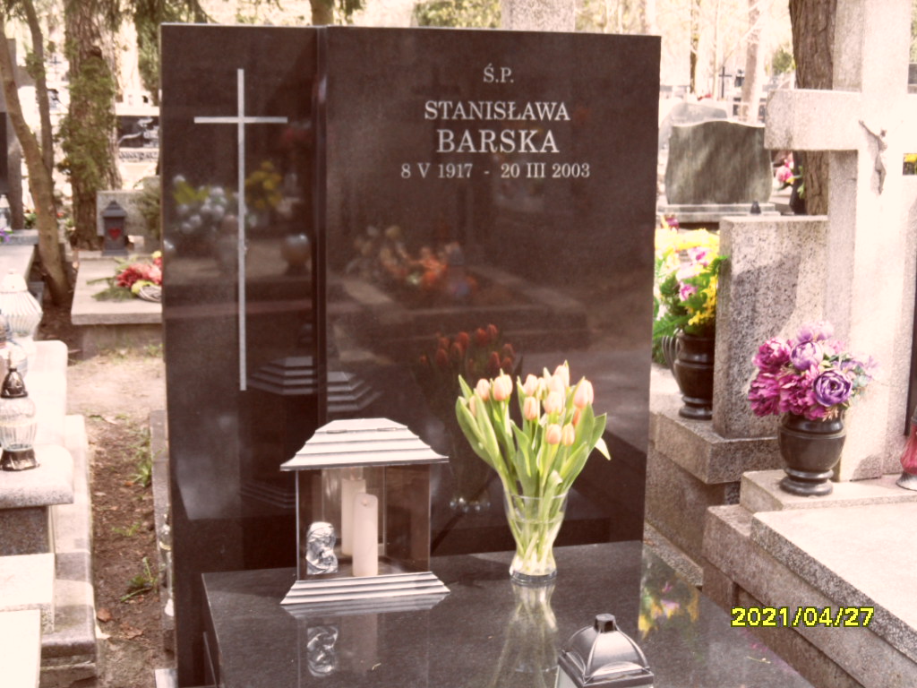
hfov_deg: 38.2
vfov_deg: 29.1
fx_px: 1325
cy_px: 344
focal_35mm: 50
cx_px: 458
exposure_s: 1/60
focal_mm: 8.2
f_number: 3.8
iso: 100
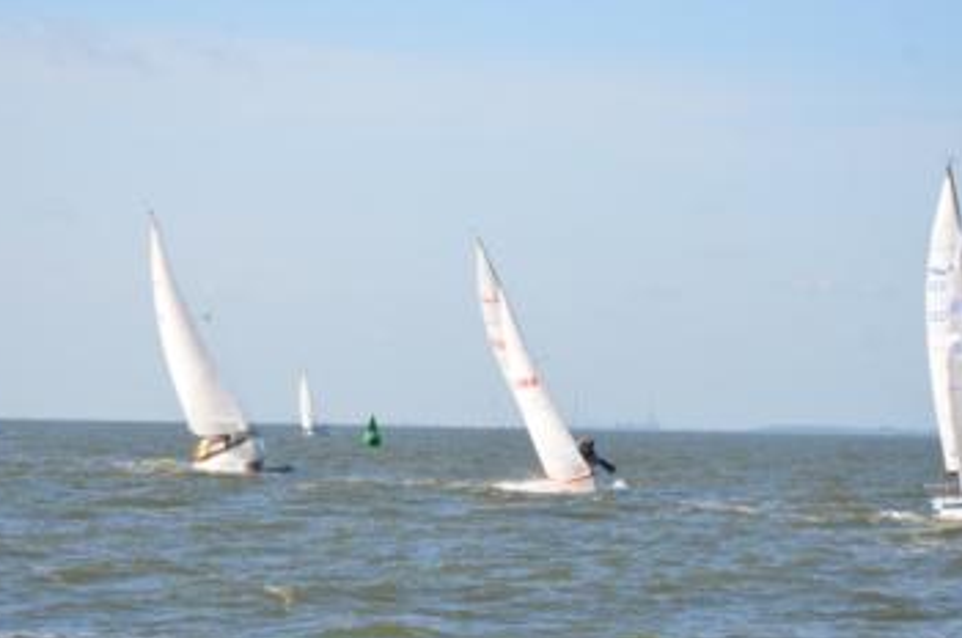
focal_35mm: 193
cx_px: 555
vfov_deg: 7.1
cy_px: 362
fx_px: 5148
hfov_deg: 10.7
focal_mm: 90
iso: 100
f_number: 9
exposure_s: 1/320
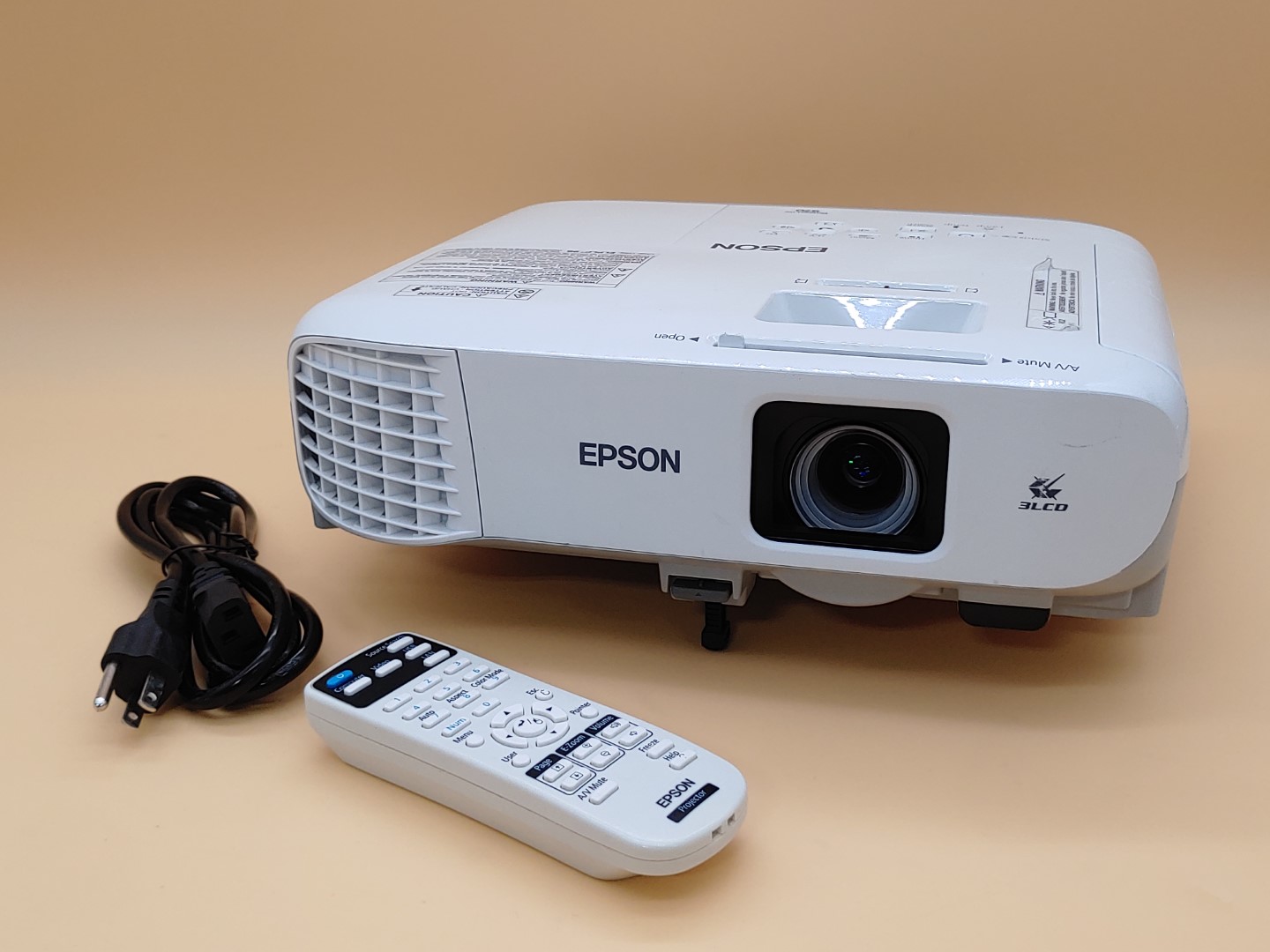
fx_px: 1504
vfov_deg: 35.1
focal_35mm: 41
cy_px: 476
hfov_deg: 45.8
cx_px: 635
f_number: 1.8
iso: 50
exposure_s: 1/126
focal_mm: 4.36
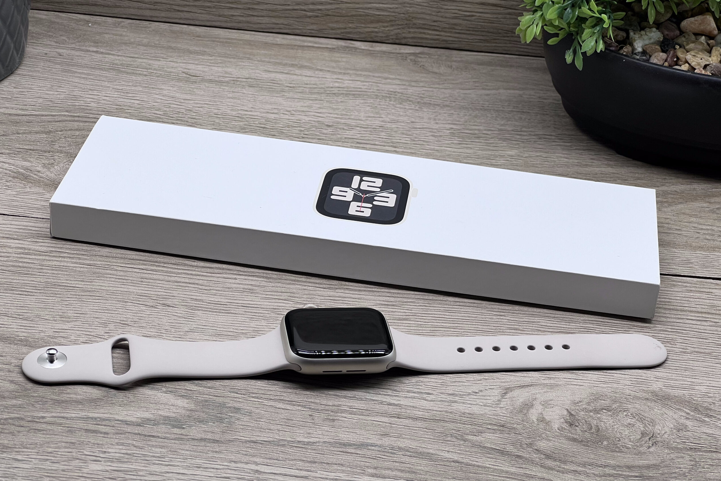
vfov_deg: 16.8
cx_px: 361
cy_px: 263
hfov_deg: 25.1
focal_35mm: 81
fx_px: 1622
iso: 40
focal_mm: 9
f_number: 2.8
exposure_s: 1/99
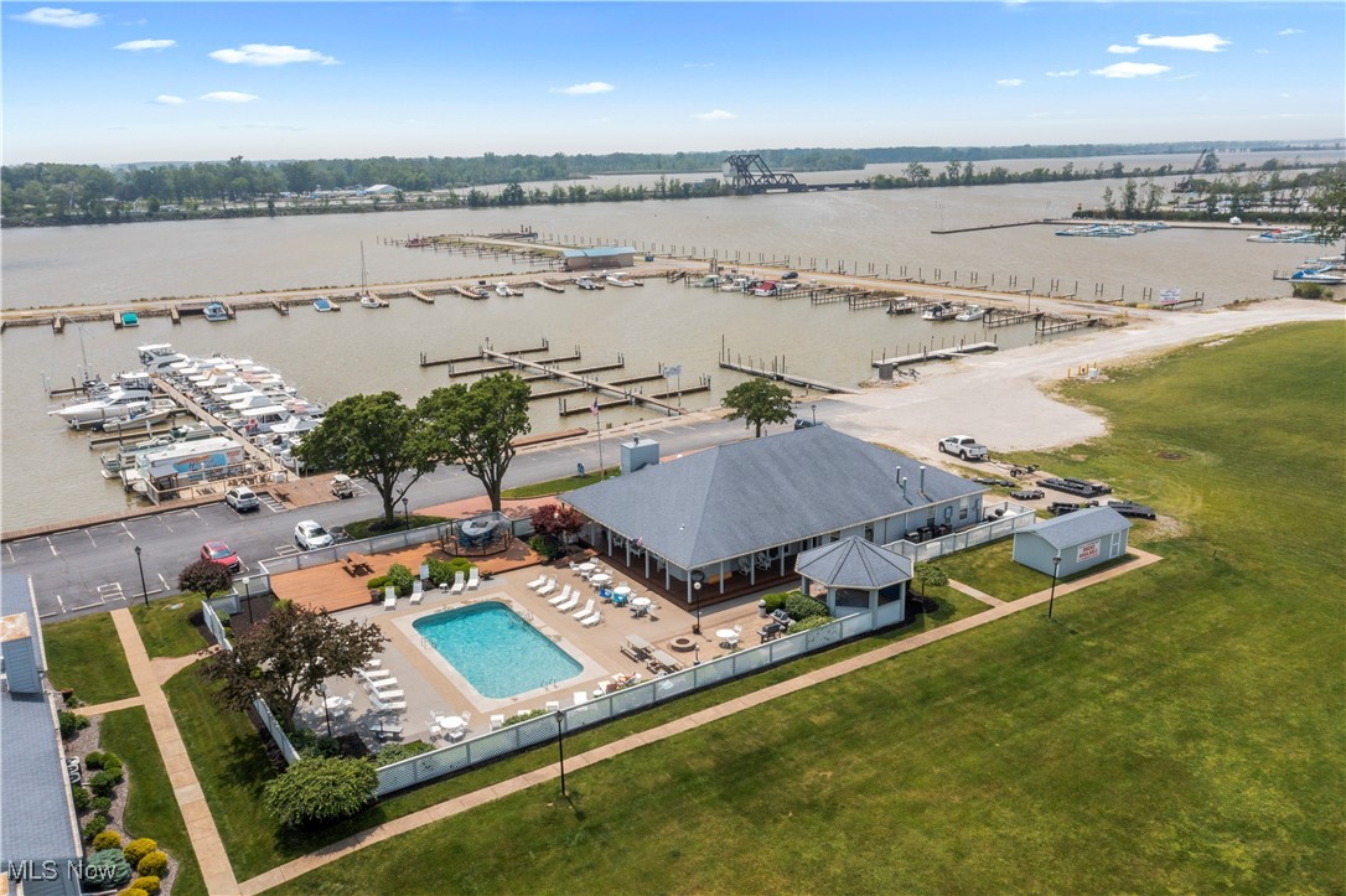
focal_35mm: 28
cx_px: 673
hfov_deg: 65.5
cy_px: 448
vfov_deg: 46.4
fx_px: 1046
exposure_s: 1/320
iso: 200
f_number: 9
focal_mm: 10.26
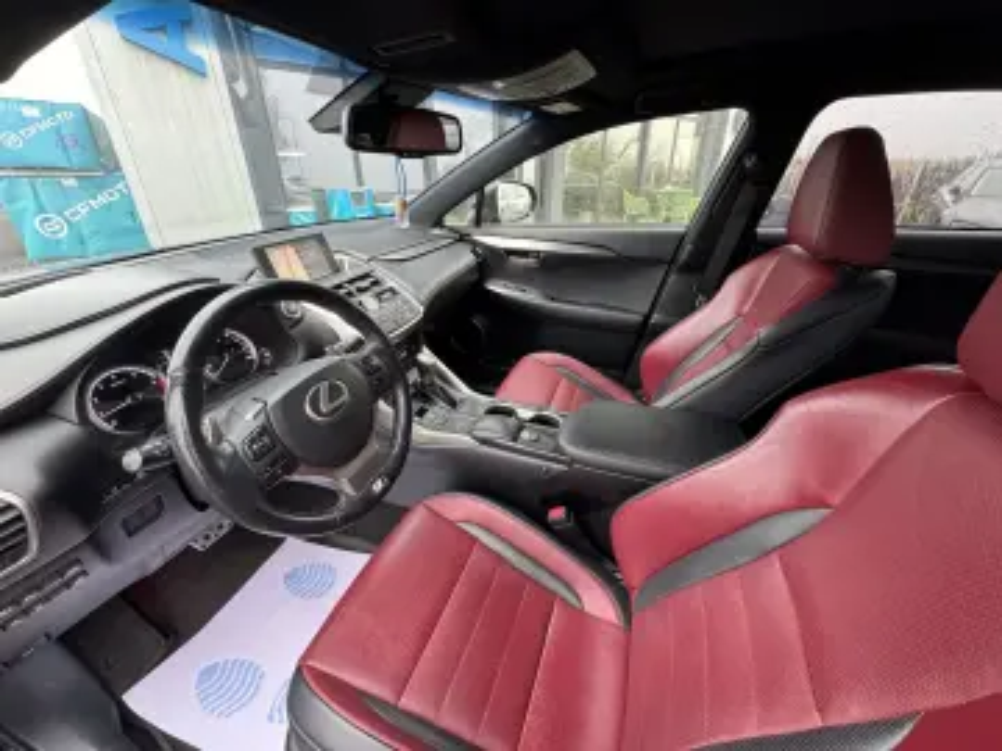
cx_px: 501
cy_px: 376
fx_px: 405
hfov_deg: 102.1
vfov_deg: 85.7
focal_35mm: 14
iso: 400
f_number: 2.2
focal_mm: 2.22
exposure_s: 1/60
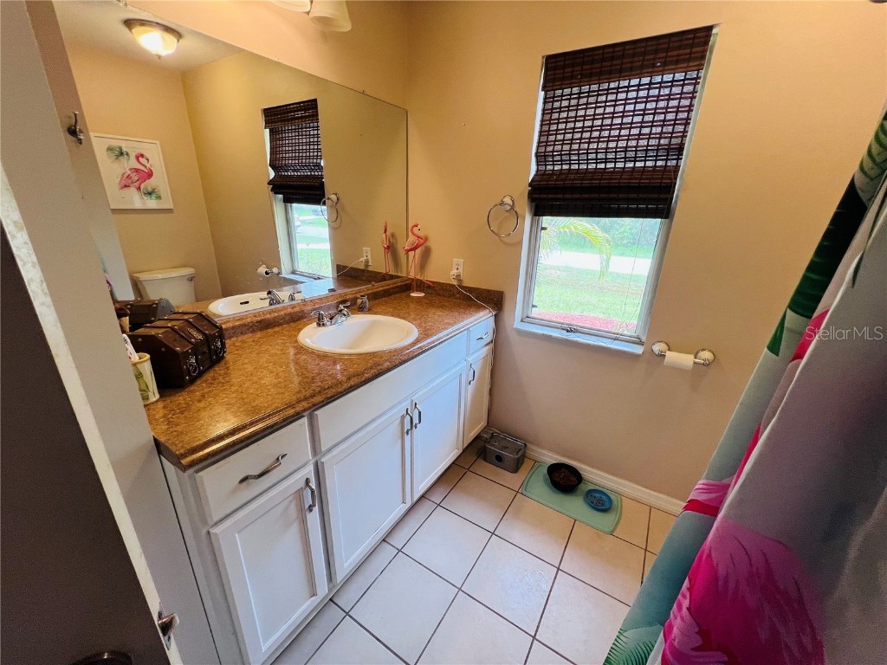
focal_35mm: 13
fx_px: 333
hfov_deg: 106.2
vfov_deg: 89.9
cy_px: 332
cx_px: 444
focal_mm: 1.57
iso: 80
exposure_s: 1/120
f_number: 1.8
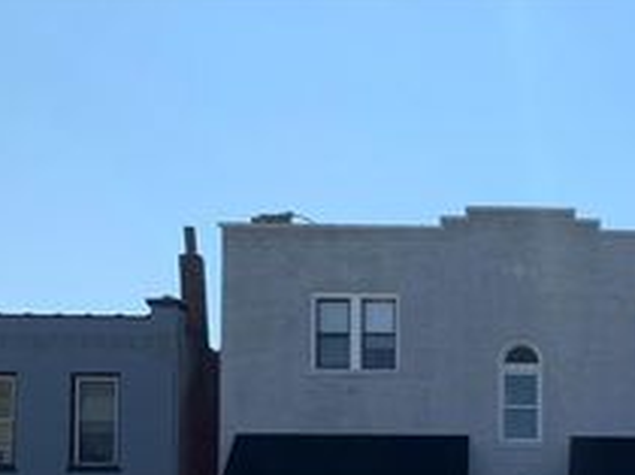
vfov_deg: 22.0
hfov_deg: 28.5
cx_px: 692
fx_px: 1136
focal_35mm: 62
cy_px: 552
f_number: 1.8
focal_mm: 4.25
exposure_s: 1/3086
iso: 25
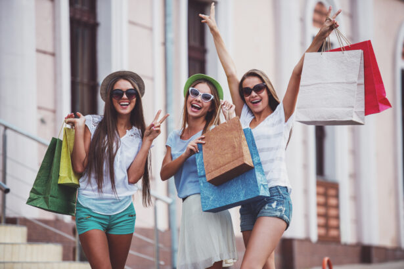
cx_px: 202
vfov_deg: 7.8
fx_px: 1964
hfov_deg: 11.7
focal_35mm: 175
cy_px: 134
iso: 160
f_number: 2.8
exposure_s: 1/640
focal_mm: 175
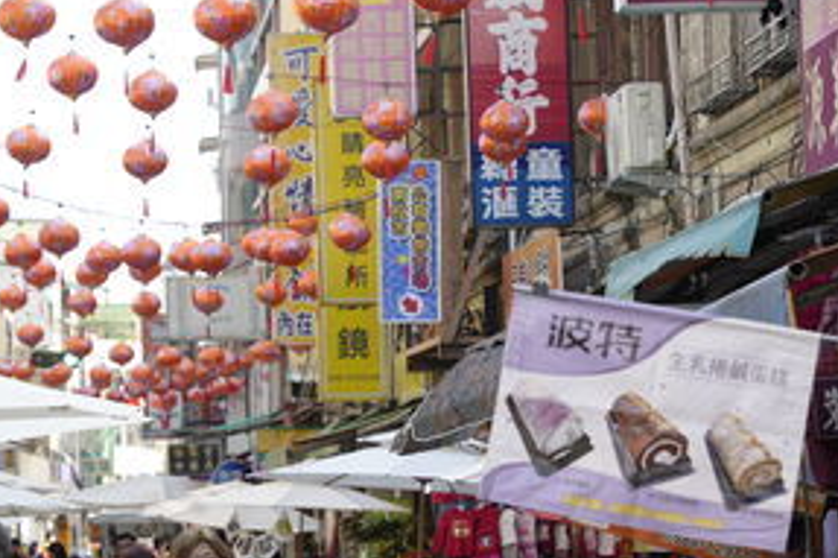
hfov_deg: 13.5
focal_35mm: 152
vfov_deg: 9.0
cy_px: 352
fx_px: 3536
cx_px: 362
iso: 125
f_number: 4.5
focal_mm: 109
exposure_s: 1/160
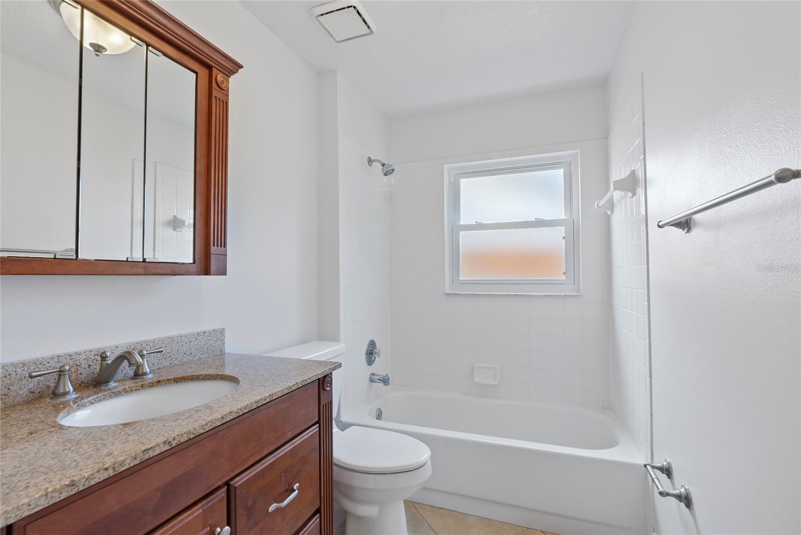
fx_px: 356
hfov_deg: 96.7
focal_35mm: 16
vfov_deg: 73.8
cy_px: 268
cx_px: 400
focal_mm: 16
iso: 100
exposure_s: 1/1.67
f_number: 8
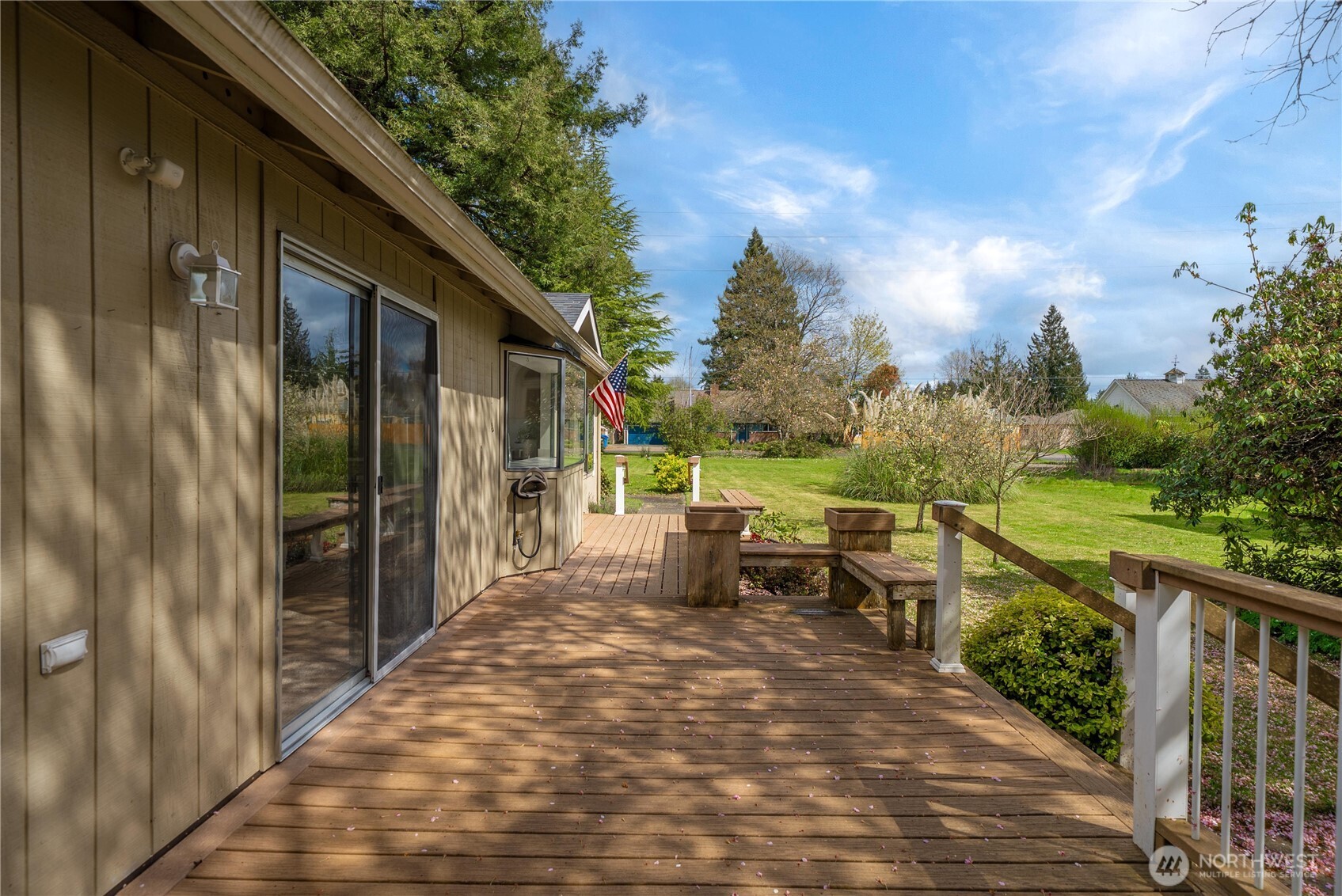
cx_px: 671
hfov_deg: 90.0
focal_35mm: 18
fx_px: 671
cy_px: 448
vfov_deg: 67.4
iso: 80
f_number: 7.1
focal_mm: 18
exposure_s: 1/100
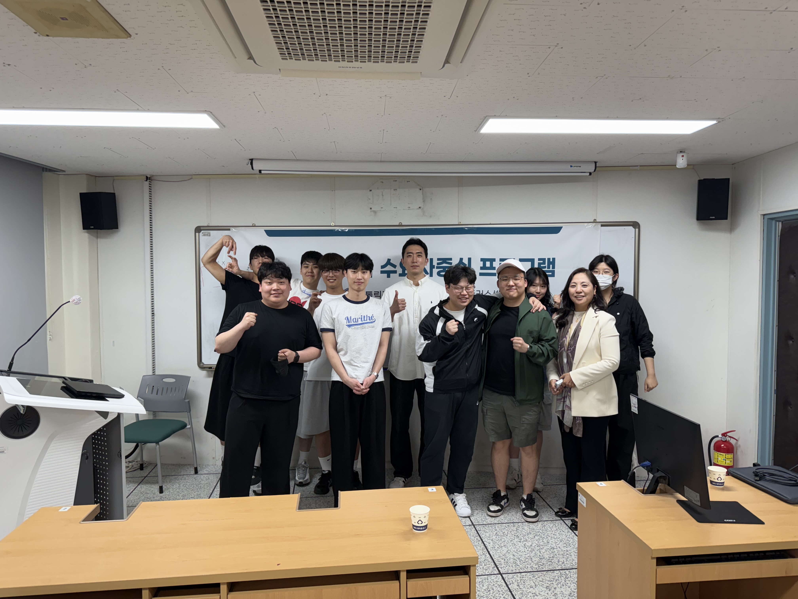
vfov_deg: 56.8
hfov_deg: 71.6
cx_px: 399
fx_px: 553
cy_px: 300
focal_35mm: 24
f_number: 1.78
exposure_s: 1/120
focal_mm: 6.76
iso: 160
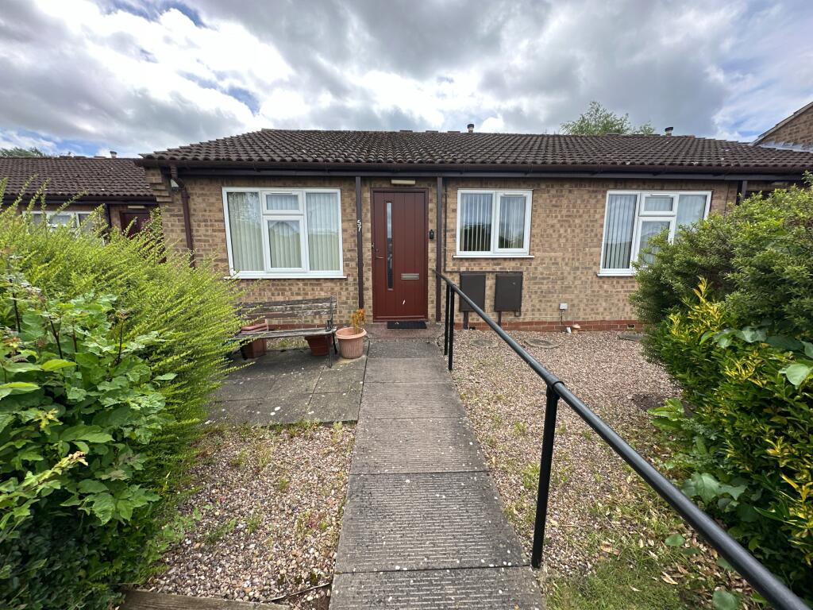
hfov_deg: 102.1
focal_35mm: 14
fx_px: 329
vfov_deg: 85.7
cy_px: 305
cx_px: 406
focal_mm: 2.22
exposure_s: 1/600
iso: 40
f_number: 2.2
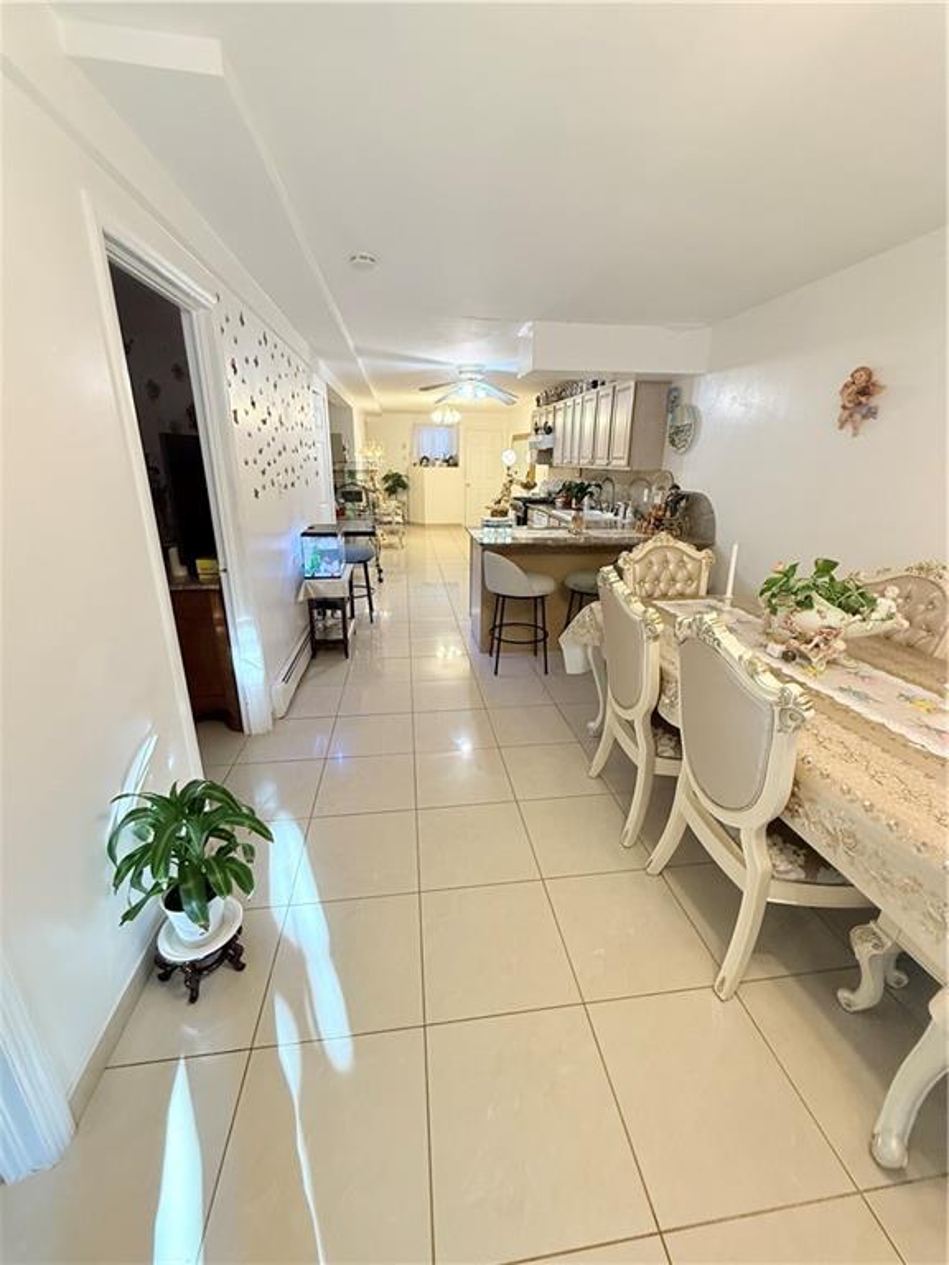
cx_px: 474
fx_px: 512
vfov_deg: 102.1
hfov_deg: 85.7
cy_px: 632
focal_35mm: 14
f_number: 2.2
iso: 250
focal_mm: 2.22
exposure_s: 1/120
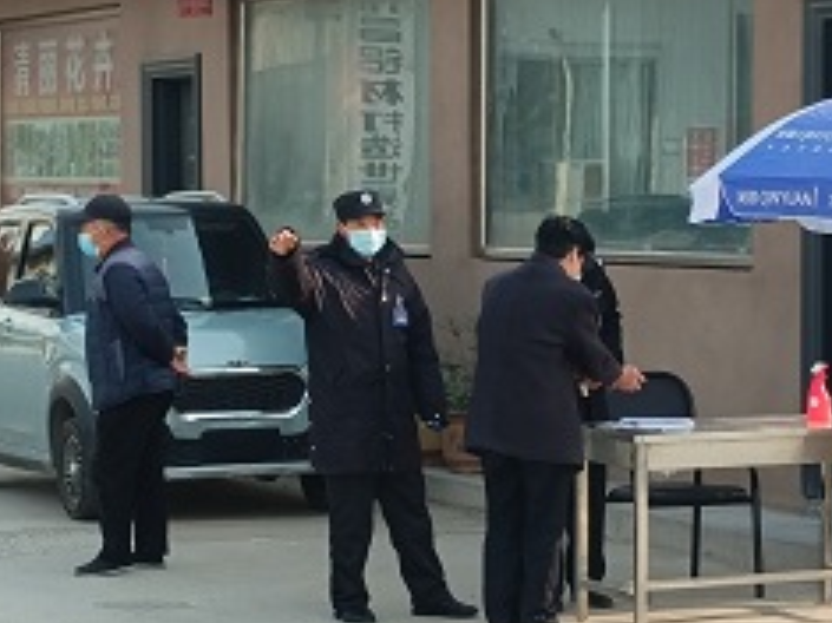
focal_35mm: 138
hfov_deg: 14.3
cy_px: 416
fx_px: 3315
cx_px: 481
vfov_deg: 10.7
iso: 117
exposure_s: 1/122
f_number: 1.9
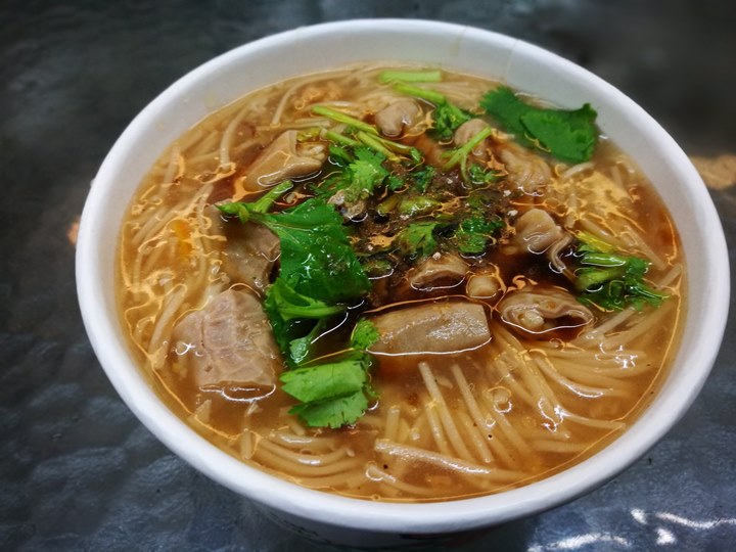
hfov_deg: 65.3
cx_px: 368
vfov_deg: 51.4
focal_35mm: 27
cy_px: 276
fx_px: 574
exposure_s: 1/30
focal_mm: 4.5
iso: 250
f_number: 4
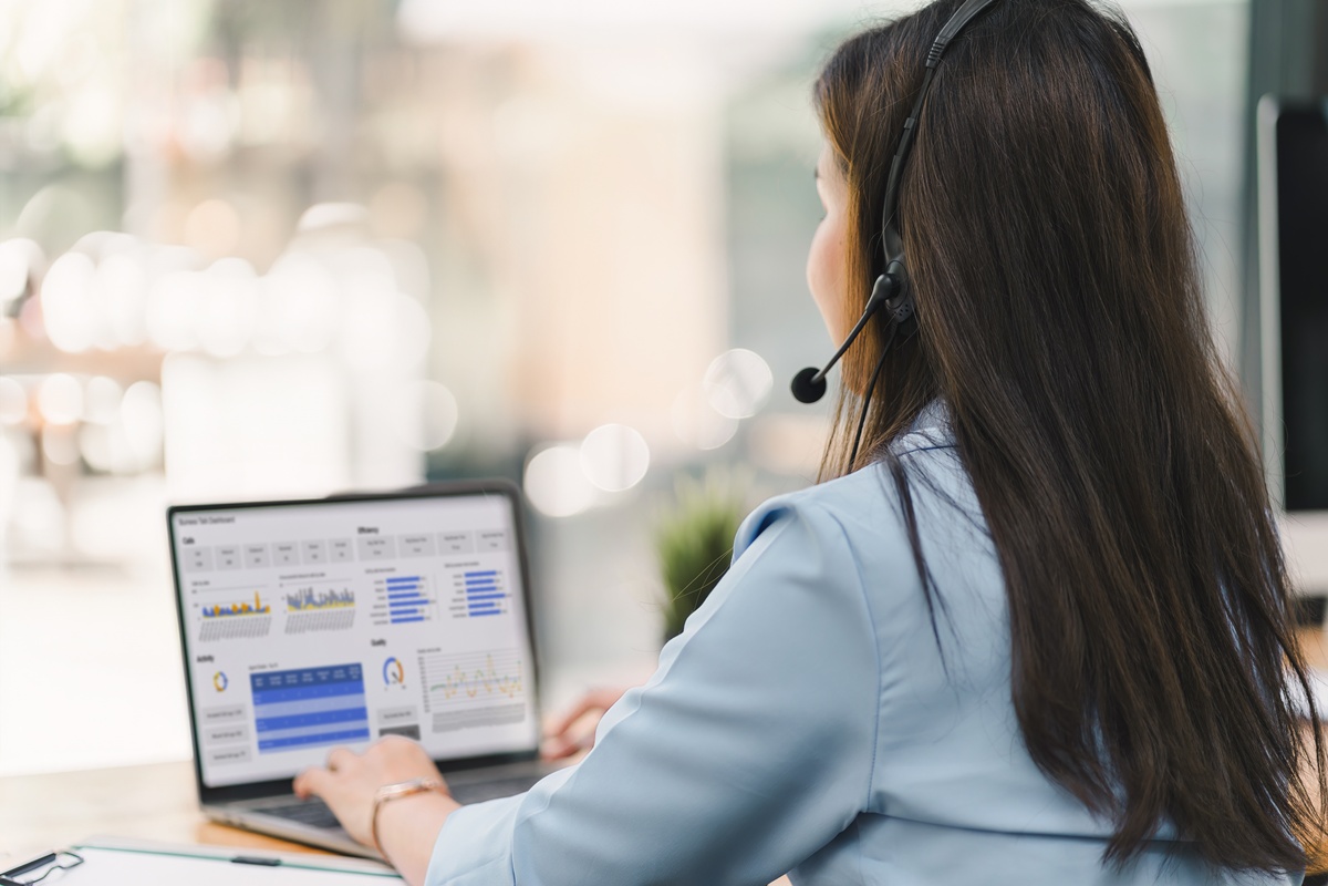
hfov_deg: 23.9
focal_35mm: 85
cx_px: 664
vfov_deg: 16.1
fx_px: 3135
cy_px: 443
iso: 200
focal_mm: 85
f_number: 2
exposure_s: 1/400
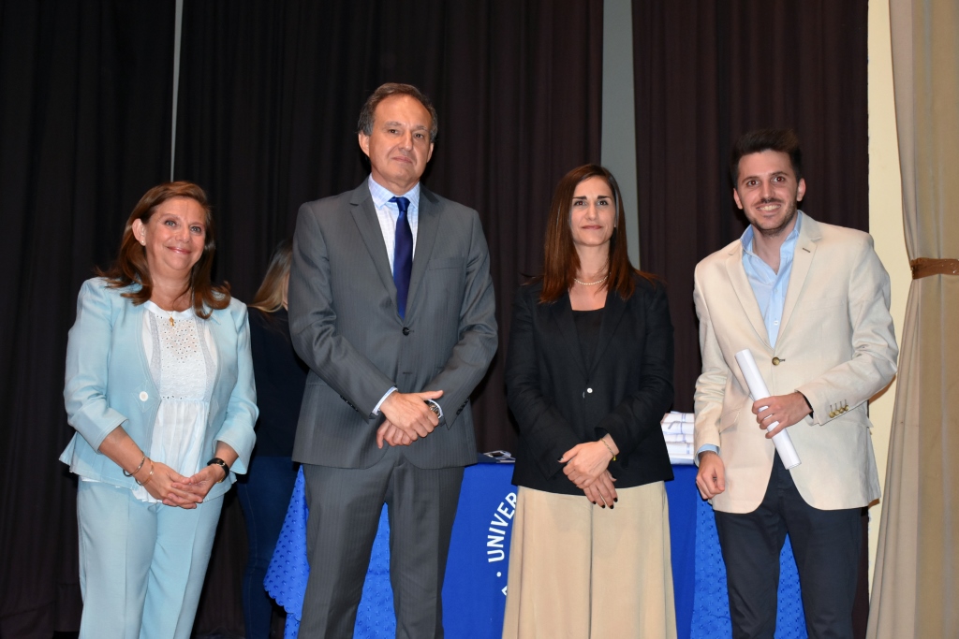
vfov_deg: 28.1
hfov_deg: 41.1
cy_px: 320
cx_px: 480
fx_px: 1279
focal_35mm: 48
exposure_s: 1/60
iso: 1600
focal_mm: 32
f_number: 5.6
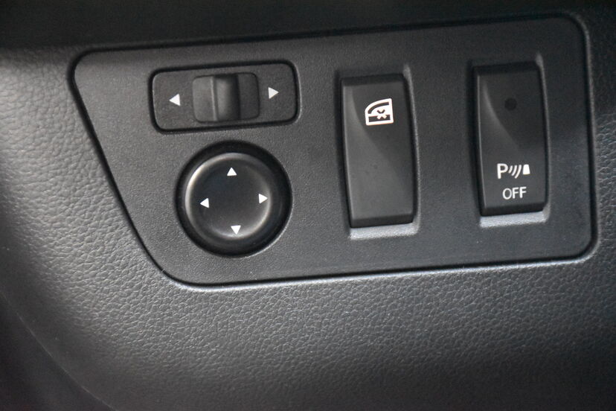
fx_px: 2053
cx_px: 308
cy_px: 206
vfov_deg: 11.4
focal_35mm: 120
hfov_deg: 17.1
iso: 12800
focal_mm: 80
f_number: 5.3
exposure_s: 1/50
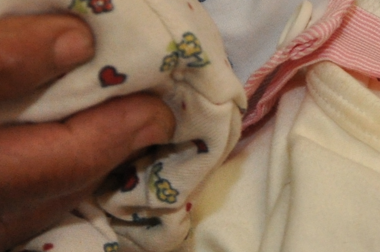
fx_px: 3912
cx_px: 652
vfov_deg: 3.7
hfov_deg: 5.5
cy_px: 158
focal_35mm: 371
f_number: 5.6
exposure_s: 1/60
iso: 800
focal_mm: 48
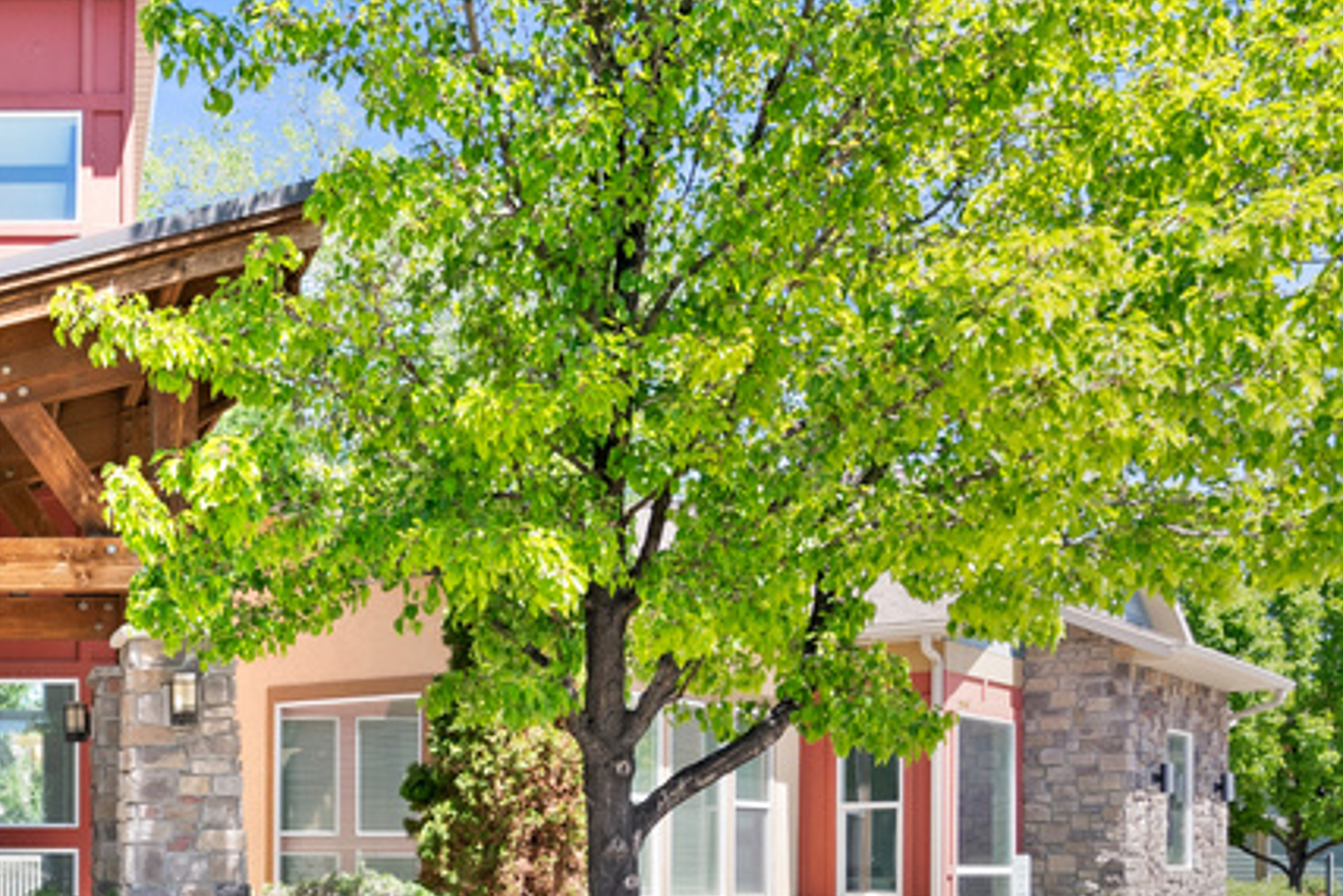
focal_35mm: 48
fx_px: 1791
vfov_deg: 26.7
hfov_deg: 35.8
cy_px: 885
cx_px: -88
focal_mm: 20
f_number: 9
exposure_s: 1/80
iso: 200
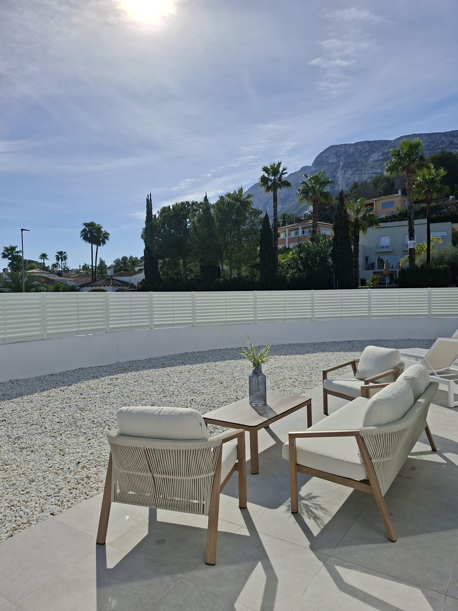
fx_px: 406
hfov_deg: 58.9
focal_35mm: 23
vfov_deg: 73.9
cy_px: 306
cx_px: 229
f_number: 1.8
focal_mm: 5.54
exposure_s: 1/6410
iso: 50
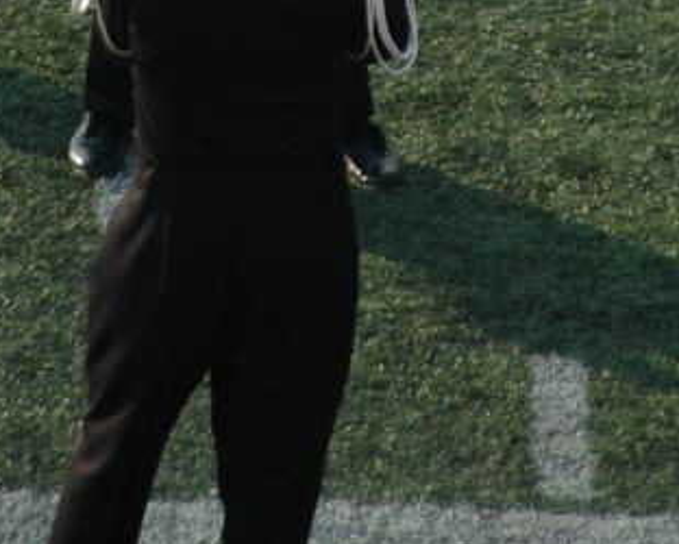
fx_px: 18540
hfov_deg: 2.1
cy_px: -524
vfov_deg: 1.7
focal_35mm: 922
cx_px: 307
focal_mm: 200
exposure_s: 1/400
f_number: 5.6
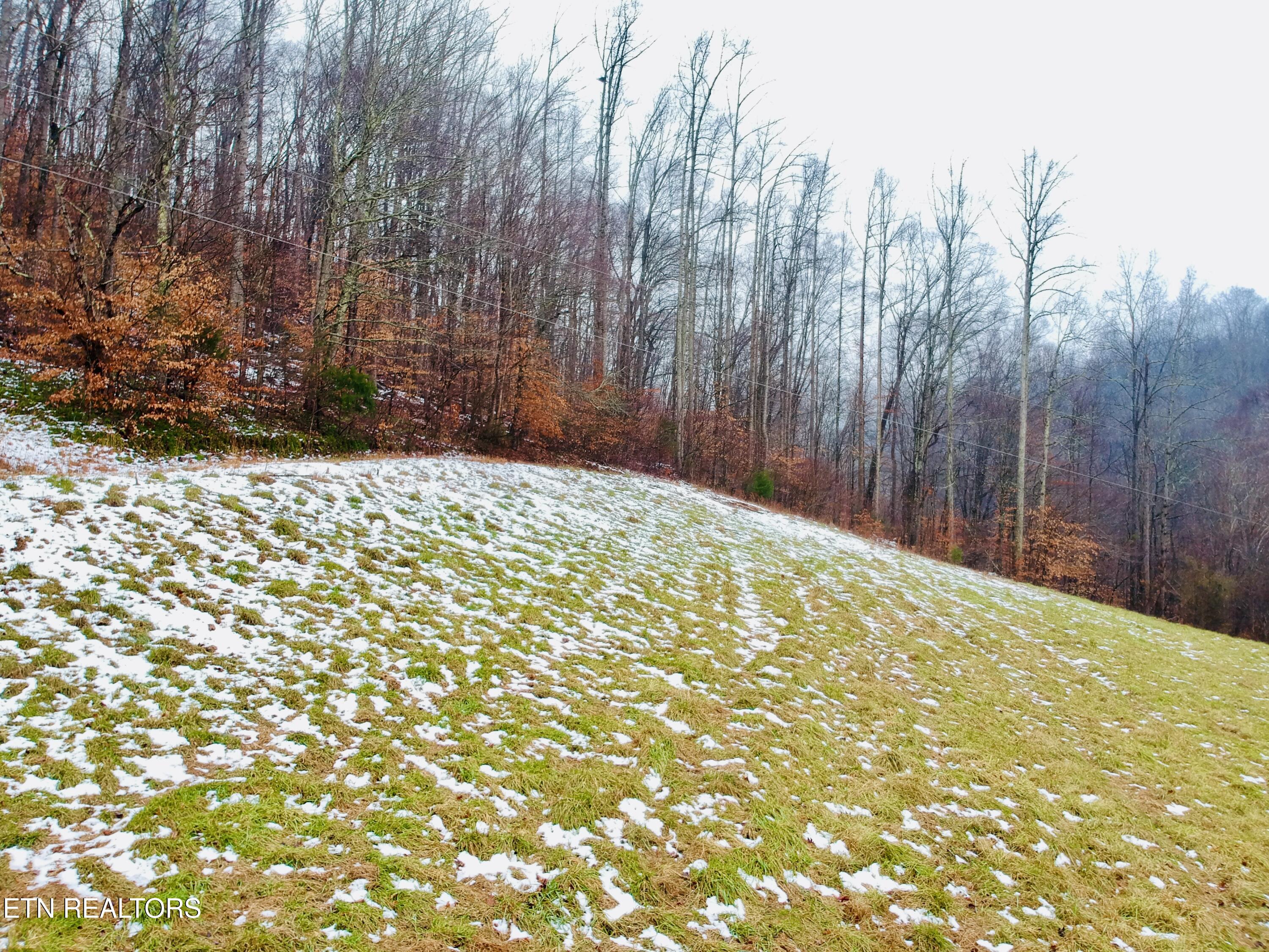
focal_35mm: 25
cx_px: 634
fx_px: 916
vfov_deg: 54.9
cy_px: 476
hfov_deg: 69.4
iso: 128
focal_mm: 4.49
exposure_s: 1/30
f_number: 2.6
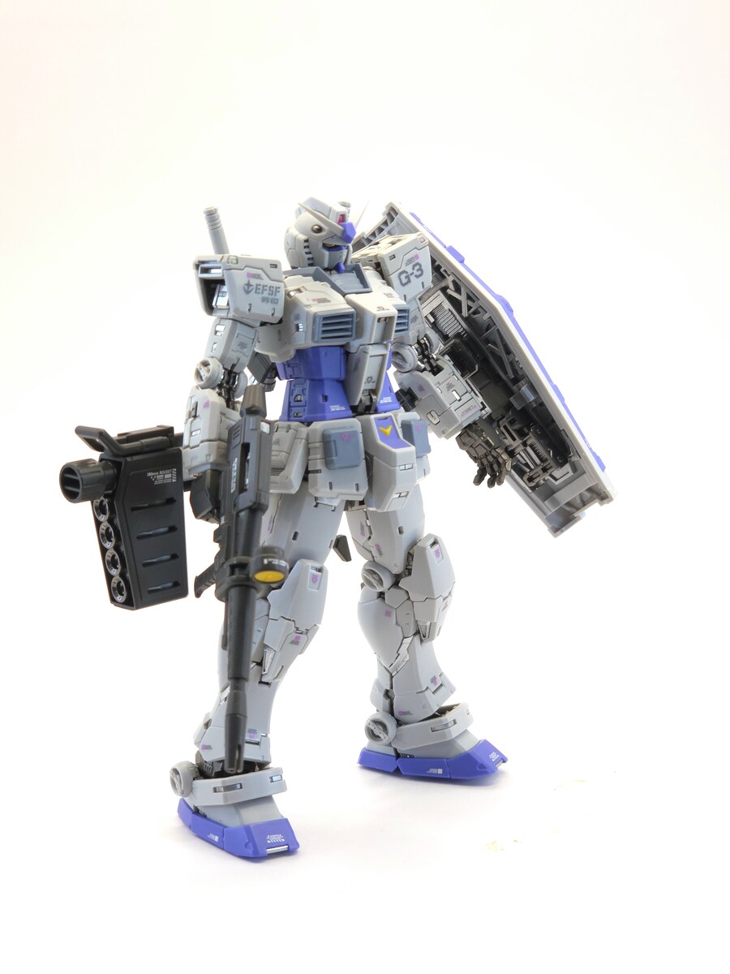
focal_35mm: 69
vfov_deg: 28.2
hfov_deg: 21.3
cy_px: 487
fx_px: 1940
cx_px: 365
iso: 50
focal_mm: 7
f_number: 2.4
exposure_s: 1/60.2
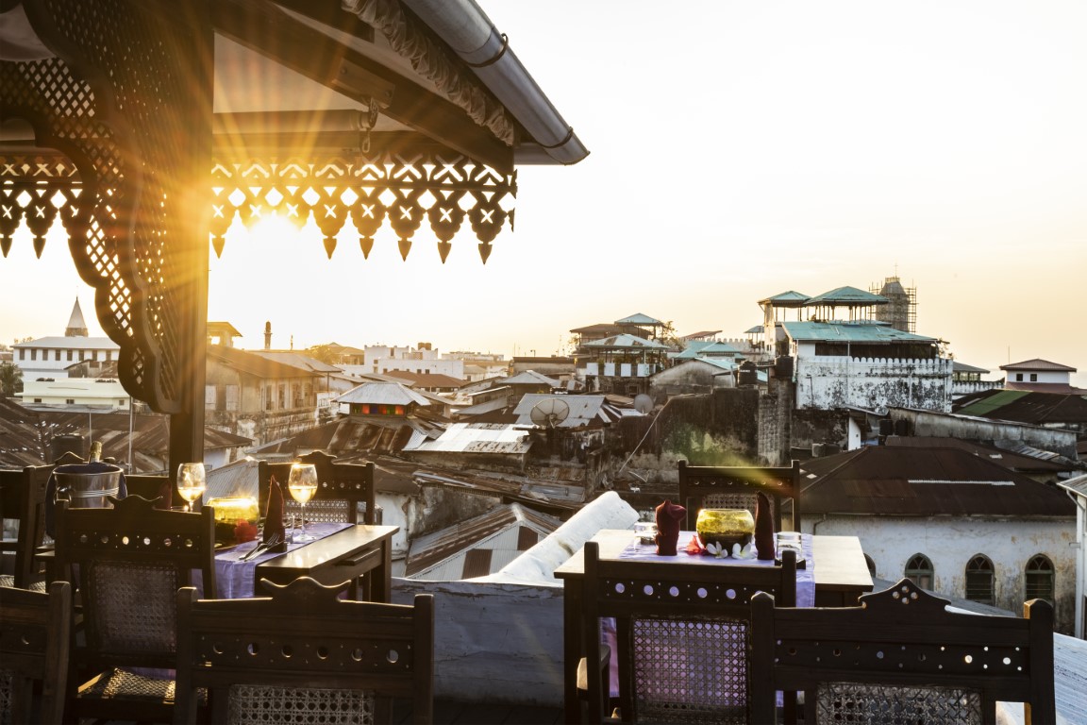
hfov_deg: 54.4
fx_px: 1057
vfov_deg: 37.9
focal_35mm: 35
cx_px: 544
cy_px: 362
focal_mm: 35
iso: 100
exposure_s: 1/8
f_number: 18
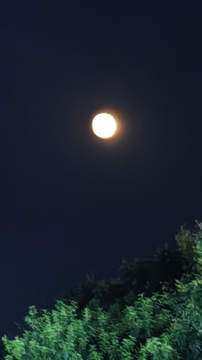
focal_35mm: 247
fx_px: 2353
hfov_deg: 4.9
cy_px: 180
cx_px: 107
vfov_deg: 8.7
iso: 400
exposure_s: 1/33.3
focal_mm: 5.72
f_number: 1.4
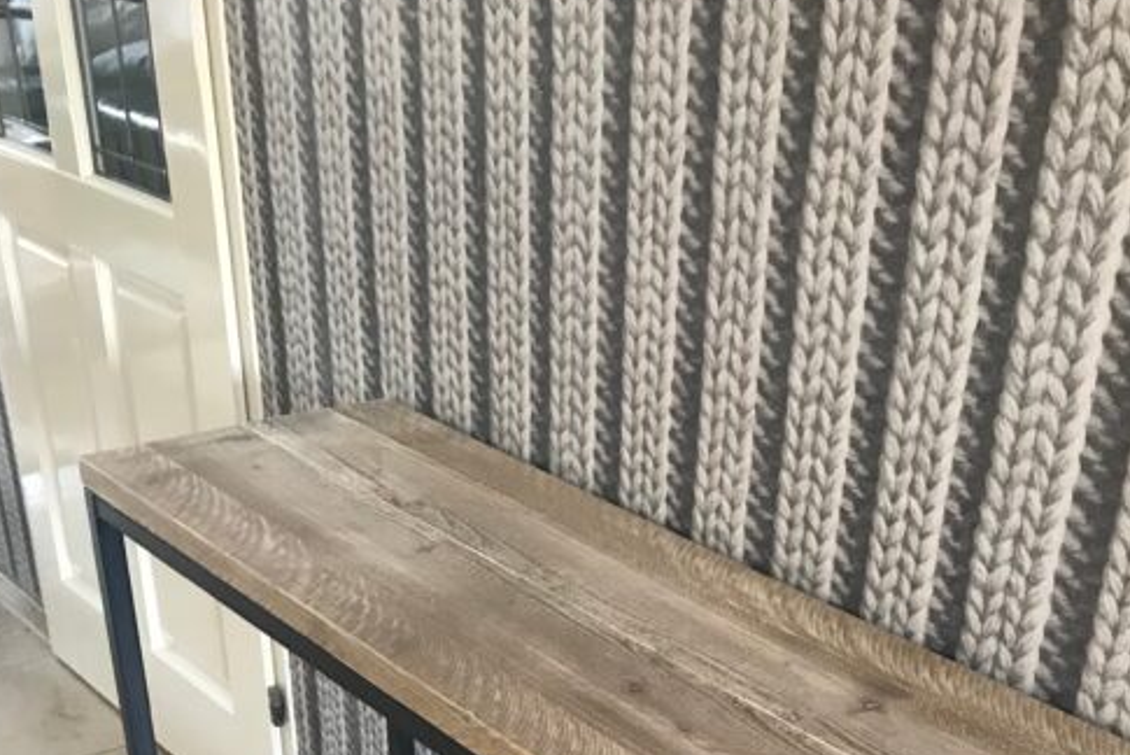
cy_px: 897
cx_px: 645
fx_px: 1508
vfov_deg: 25.4
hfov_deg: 41.0
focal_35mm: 48
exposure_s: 1/17
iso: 100
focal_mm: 3.99
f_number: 1.8
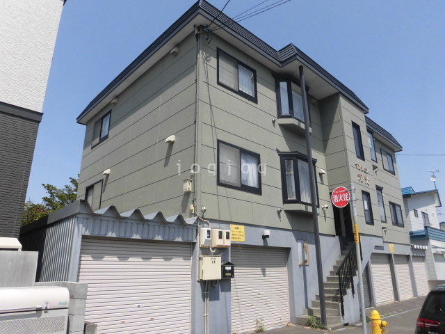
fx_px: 309
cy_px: 167
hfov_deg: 71.6
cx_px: 222
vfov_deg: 56.8
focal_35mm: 24
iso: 100
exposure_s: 1/250
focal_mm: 4.3
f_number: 7.8
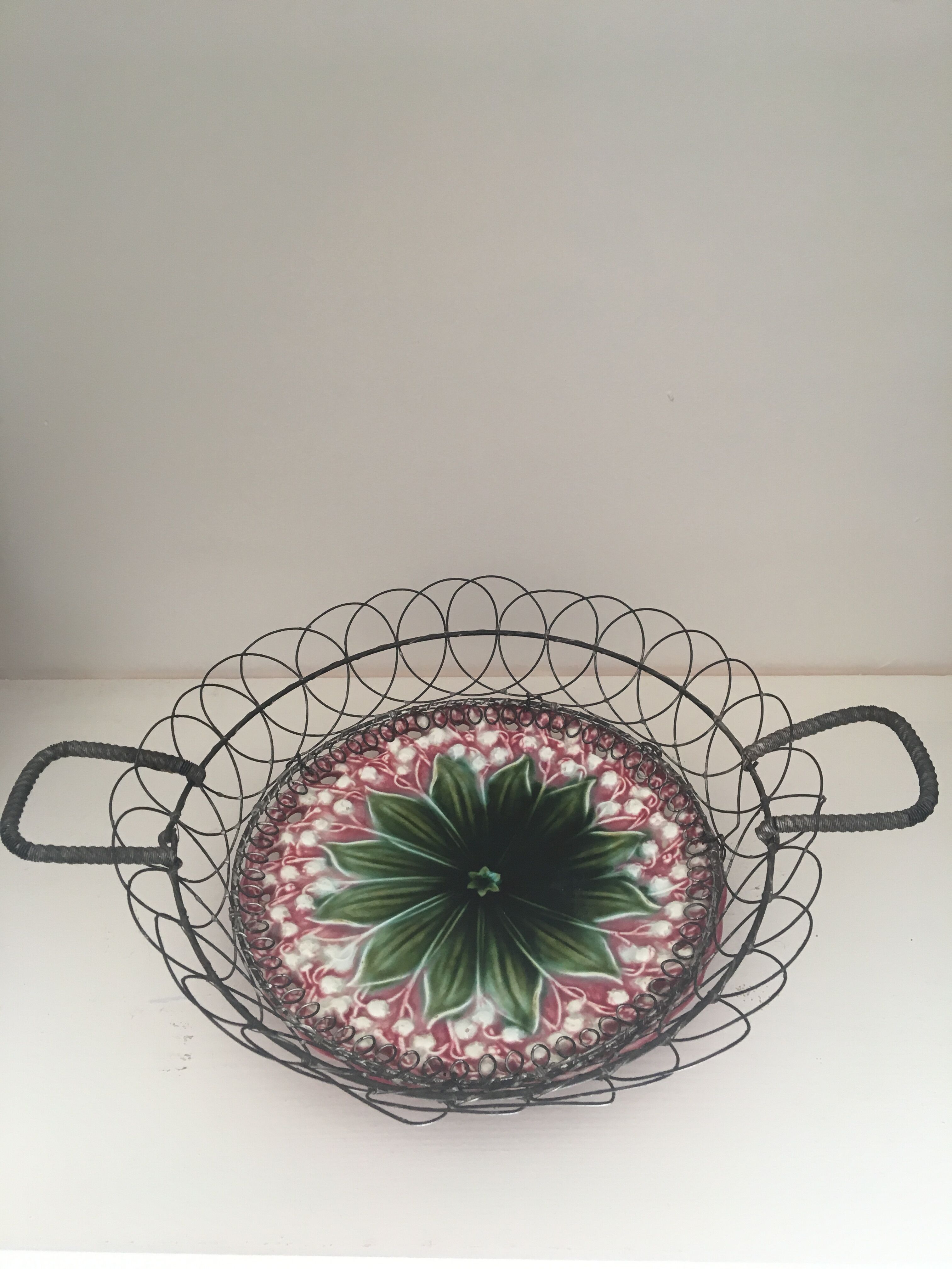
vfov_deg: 61.7
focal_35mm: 29
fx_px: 1063
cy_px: 634
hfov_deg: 48.2
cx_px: 476
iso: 40
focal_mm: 4.15
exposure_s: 1/33
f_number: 2.2
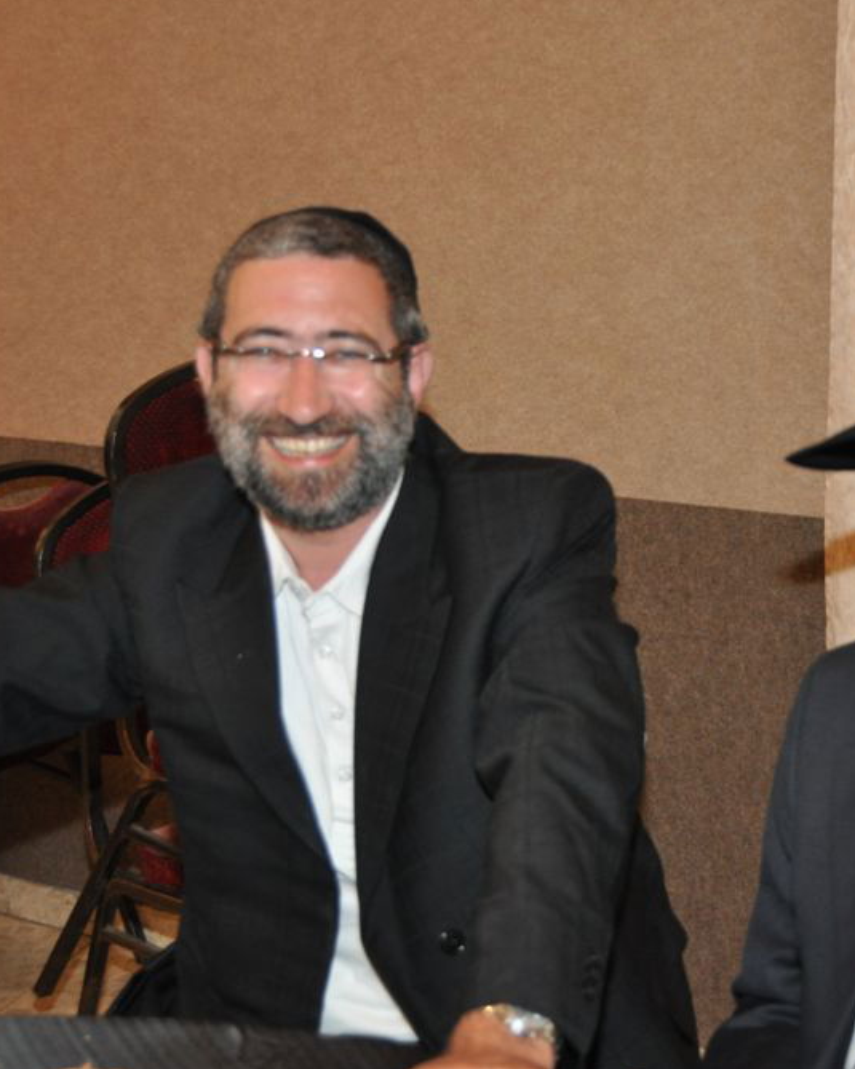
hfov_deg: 22.5
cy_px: 532
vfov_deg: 28.4
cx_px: 722
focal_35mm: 67
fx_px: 2111
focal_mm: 31
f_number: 4
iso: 800
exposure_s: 1/60
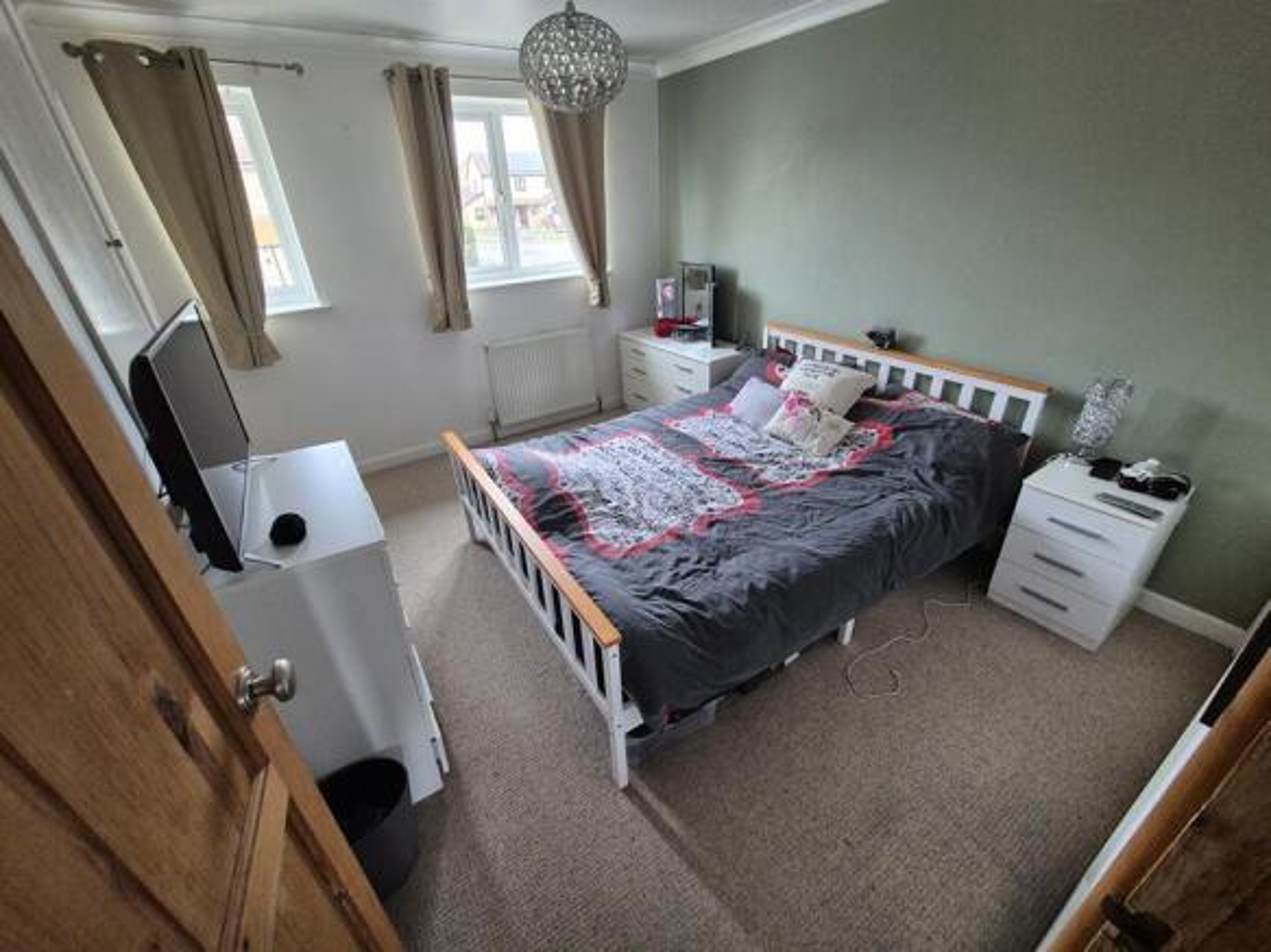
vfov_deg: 89.9
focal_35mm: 13
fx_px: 477
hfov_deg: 106.2
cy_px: 476
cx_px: 636
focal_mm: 2.2
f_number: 2.2
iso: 640
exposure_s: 1/50
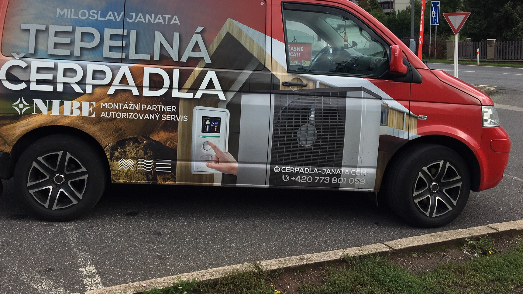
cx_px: 225
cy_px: 96
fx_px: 513
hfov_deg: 53.8
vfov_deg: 31.7
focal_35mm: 37
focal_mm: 4.15
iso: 25
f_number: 2.2
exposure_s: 1/938
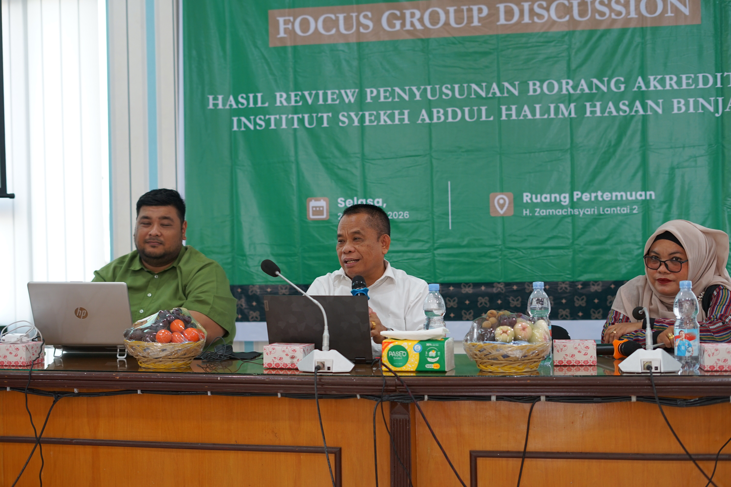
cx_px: 366
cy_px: 244
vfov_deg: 27.0
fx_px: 1015
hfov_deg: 39.6
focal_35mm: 50
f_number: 2.8
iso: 400
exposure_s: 1/80
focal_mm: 50
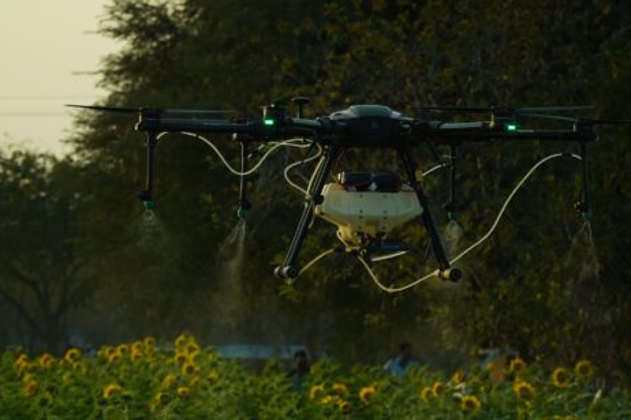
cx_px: 316
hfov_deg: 10.1
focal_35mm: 204
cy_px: 273
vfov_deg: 6.7
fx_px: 3575
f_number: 5.6
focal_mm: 103
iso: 1250
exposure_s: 1/2000
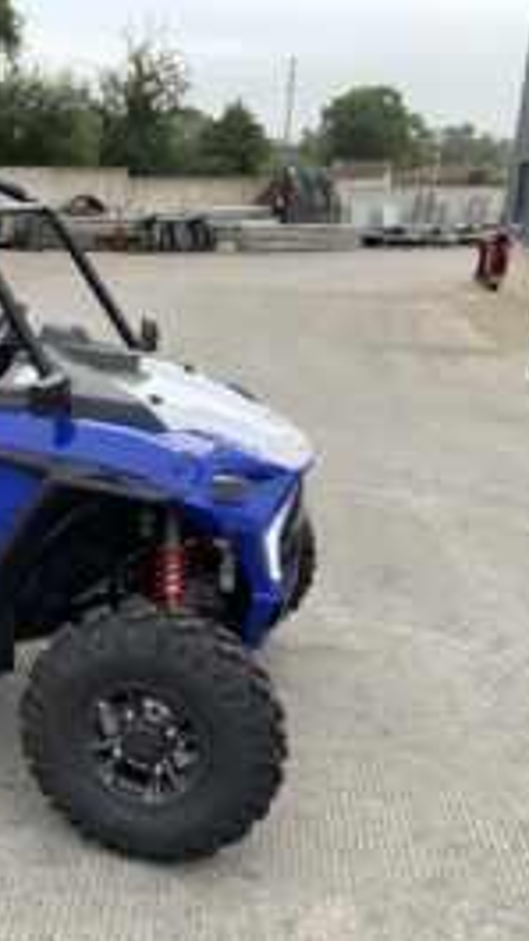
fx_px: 1073
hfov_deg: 25.9
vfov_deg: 47.4
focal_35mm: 43
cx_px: -28
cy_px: 476
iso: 32
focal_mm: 3
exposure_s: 1/122
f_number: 1.8
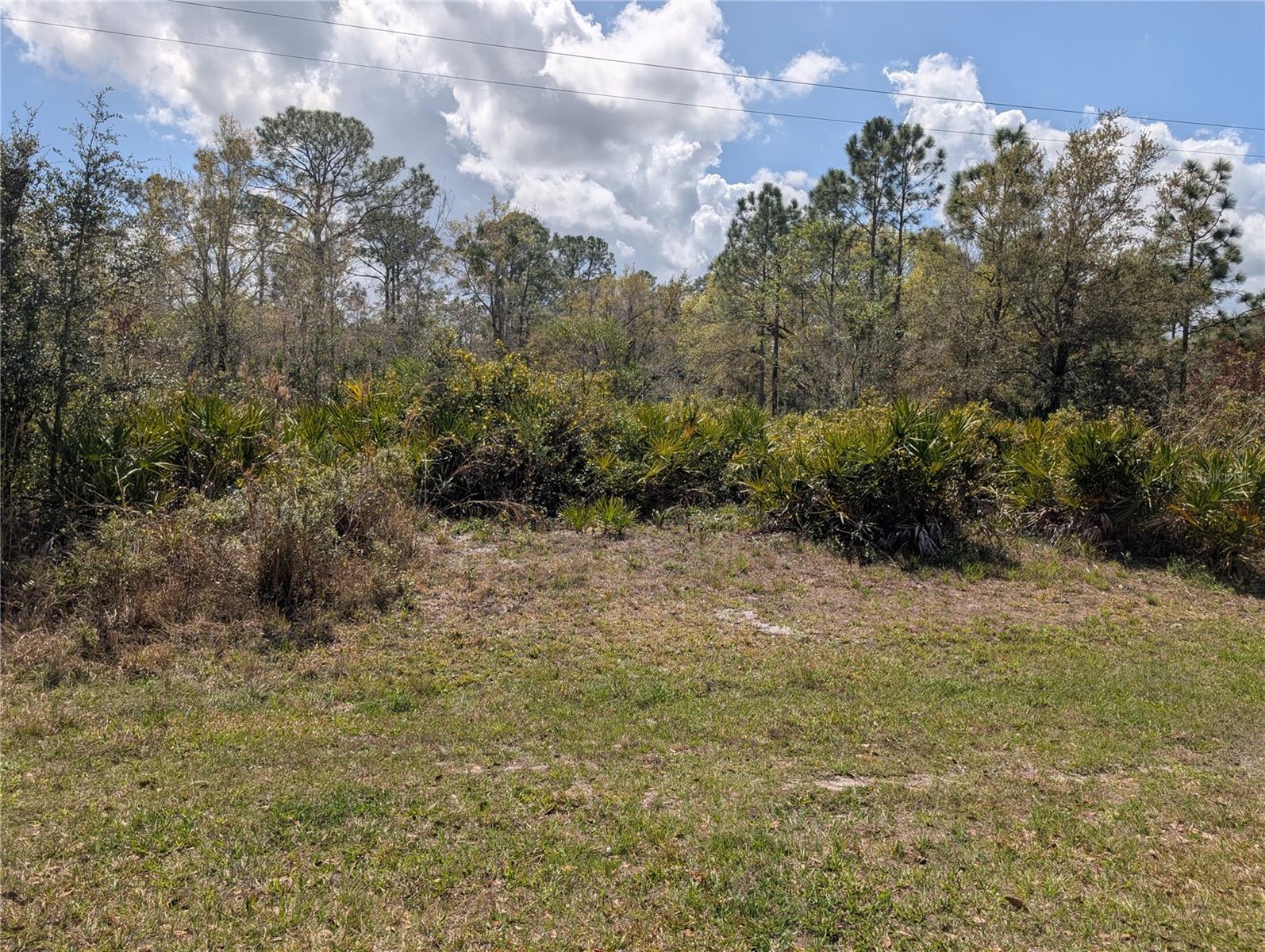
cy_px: 476
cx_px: 632
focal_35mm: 24
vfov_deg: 56.9
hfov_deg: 71.5
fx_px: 878
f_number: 1.68
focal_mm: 6.9
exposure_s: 1/2299
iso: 20
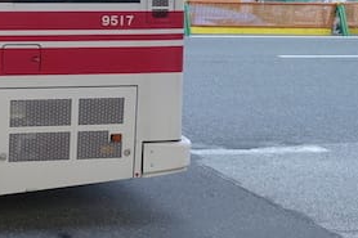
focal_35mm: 69
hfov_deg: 25.0
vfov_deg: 19.0
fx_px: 686
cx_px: -117
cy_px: -15
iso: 125
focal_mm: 8.8
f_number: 4
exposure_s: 1/125
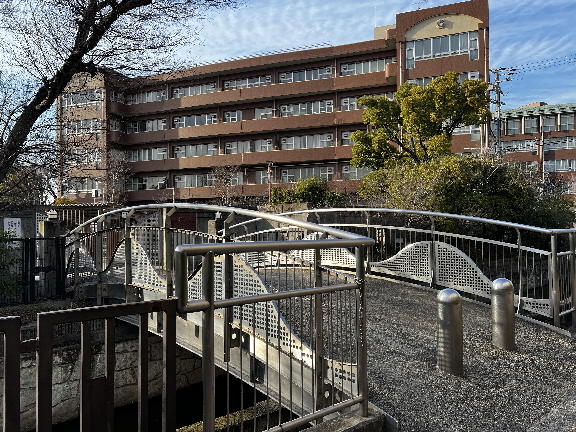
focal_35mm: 26
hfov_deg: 67.3
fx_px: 433
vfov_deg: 53.1
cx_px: 288
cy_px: 216
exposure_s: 1/1124
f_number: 1.5
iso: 50
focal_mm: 5.7
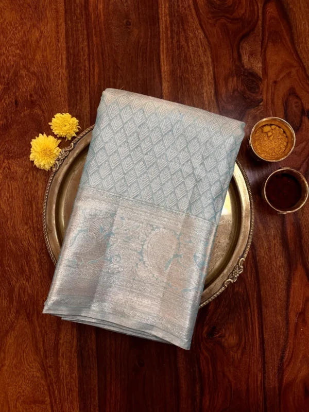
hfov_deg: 53.1
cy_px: 206
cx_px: 154
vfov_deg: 67.3
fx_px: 309
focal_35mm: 26
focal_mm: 5.96
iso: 64
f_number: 1.6
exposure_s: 1/50
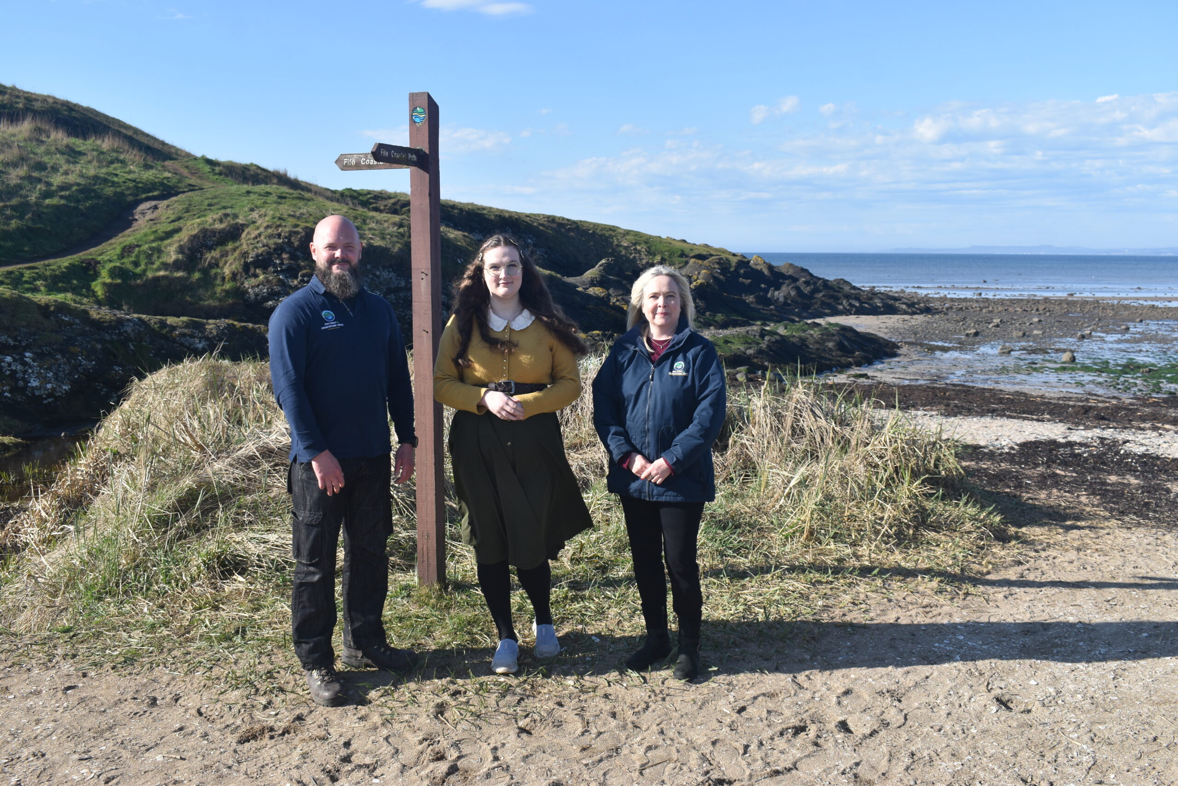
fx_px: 1178
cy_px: 393
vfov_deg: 36.9
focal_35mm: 36
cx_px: 589
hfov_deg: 53.1
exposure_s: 1/200
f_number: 8
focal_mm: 24
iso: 100
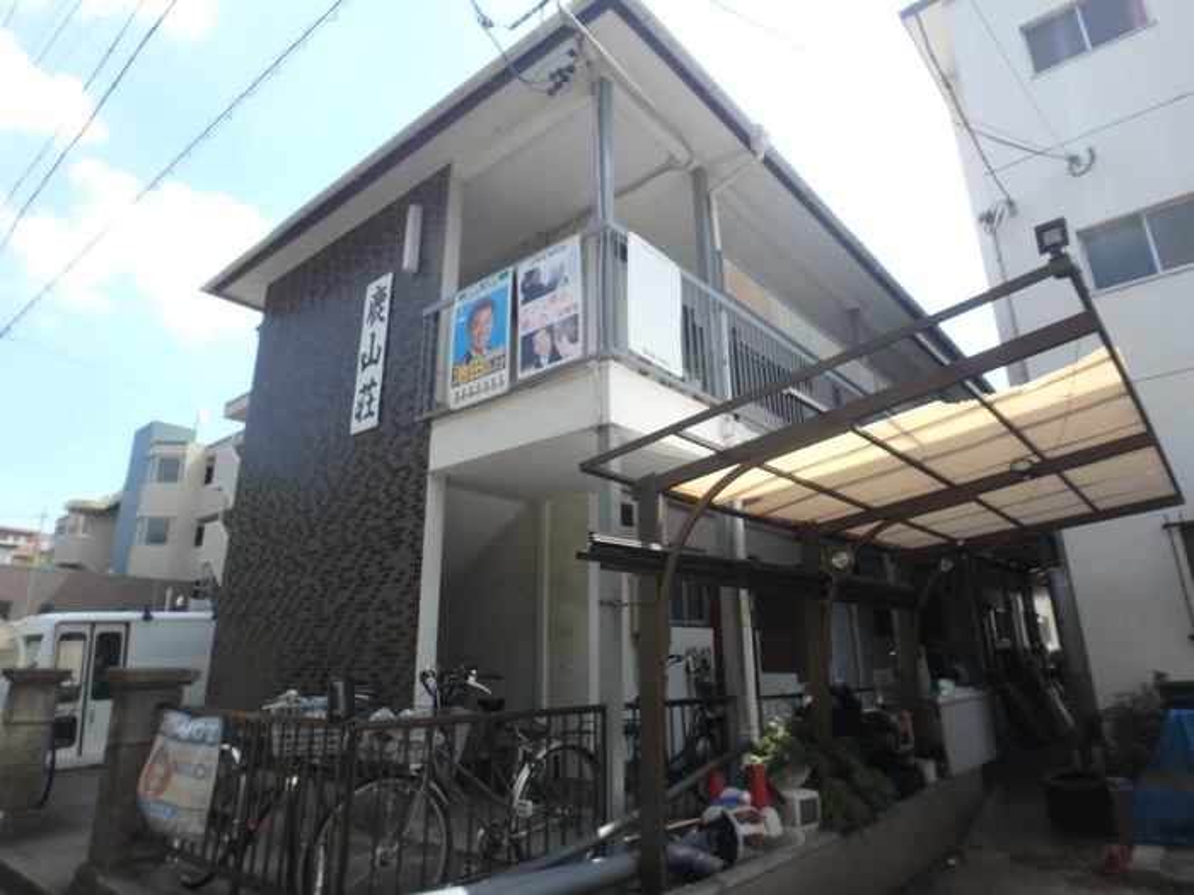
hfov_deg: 79.0
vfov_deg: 63.4
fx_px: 724
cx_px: 597
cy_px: 448
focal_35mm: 21
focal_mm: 3.7
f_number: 3.5
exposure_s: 1/500
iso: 125
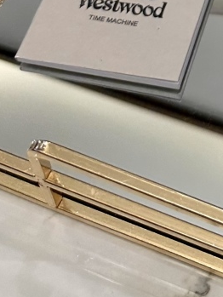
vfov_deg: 16.8
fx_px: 850
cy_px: -222
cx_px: 416
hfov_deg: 13.3
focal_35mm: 99
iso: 100
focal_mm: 6.86
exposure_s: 1/100
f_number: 1.78
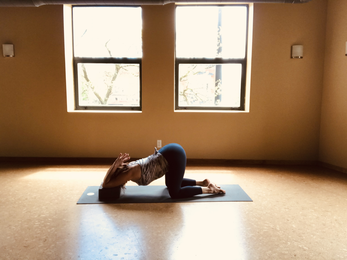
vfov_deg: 44.2
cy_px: 130
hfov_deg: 56.8
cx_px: 174
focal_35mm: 32
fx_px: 321
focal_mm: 2.87
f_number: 2.2
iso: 32
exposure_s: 1/60
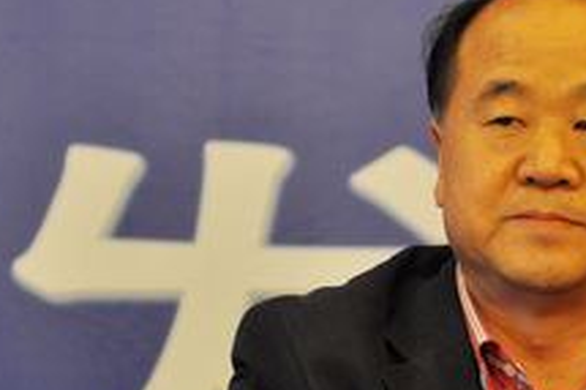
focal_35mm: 330
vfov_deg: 4.2
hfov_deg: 6.2
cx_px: 534
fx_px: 5367
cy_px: 266
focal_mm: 86
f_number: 2.8
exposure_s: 1/80
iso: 640
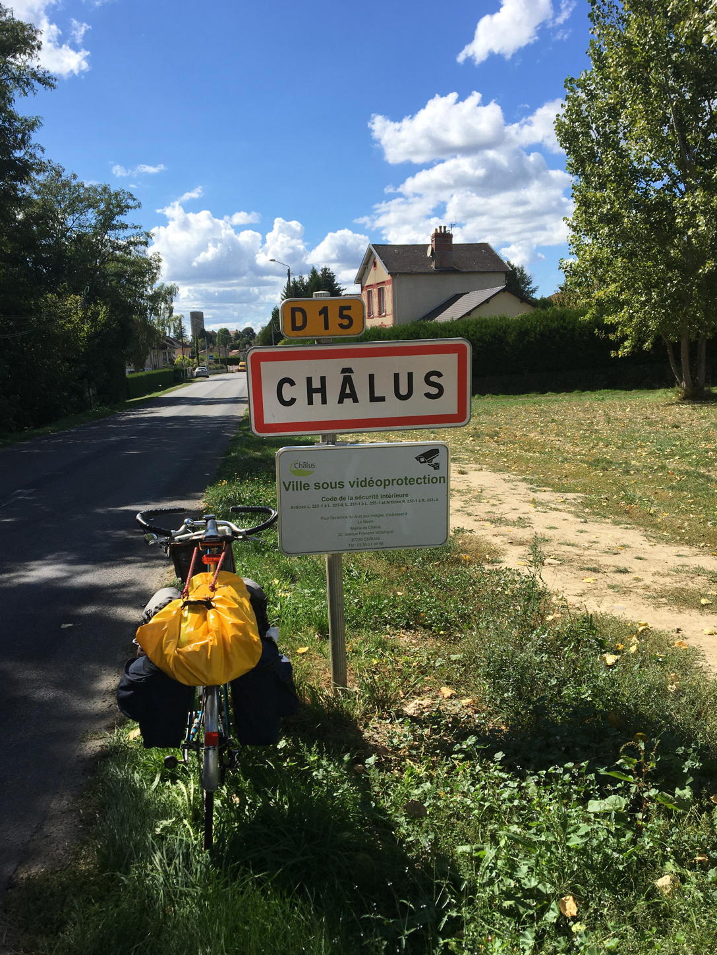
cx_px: 350
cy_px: 484
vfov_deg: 60.0
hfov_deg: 46.8
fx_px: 828
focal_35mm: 30
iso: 25
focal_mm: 4.15
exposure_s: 1/1832
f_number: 2.2
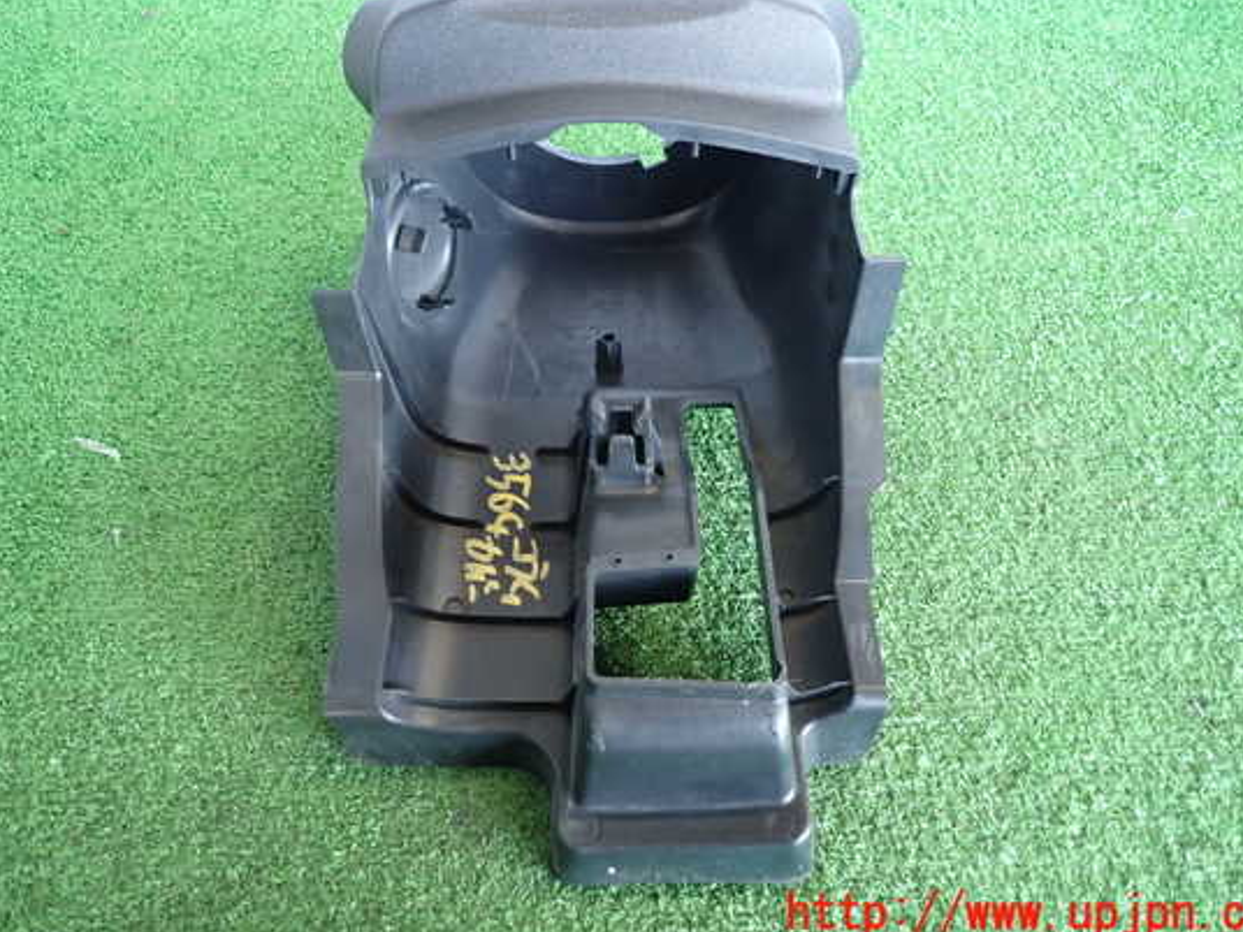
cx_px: 615
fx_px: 1005
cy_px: 422
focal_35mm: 28
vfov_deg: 49.7
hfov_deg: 63.4
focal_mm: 4.5
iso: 250
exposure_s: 1/30
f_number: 2
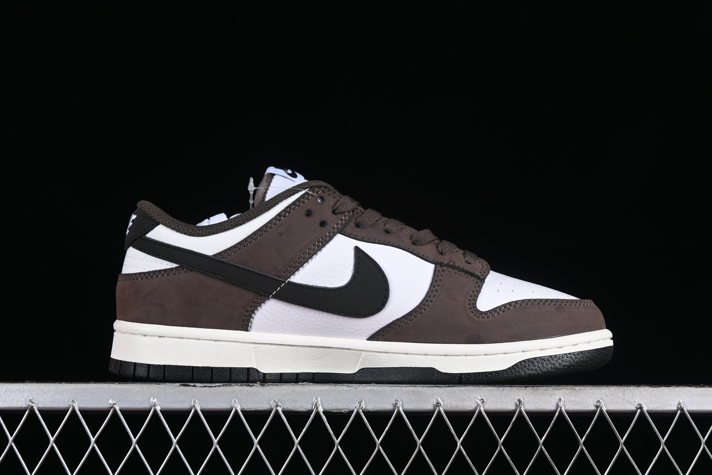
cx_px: 356
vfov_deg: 18.2
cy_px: 238
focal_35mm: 75
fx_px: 1483
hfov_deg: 27.0
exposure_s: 1/60
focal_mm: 50
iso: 160
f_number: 7.1
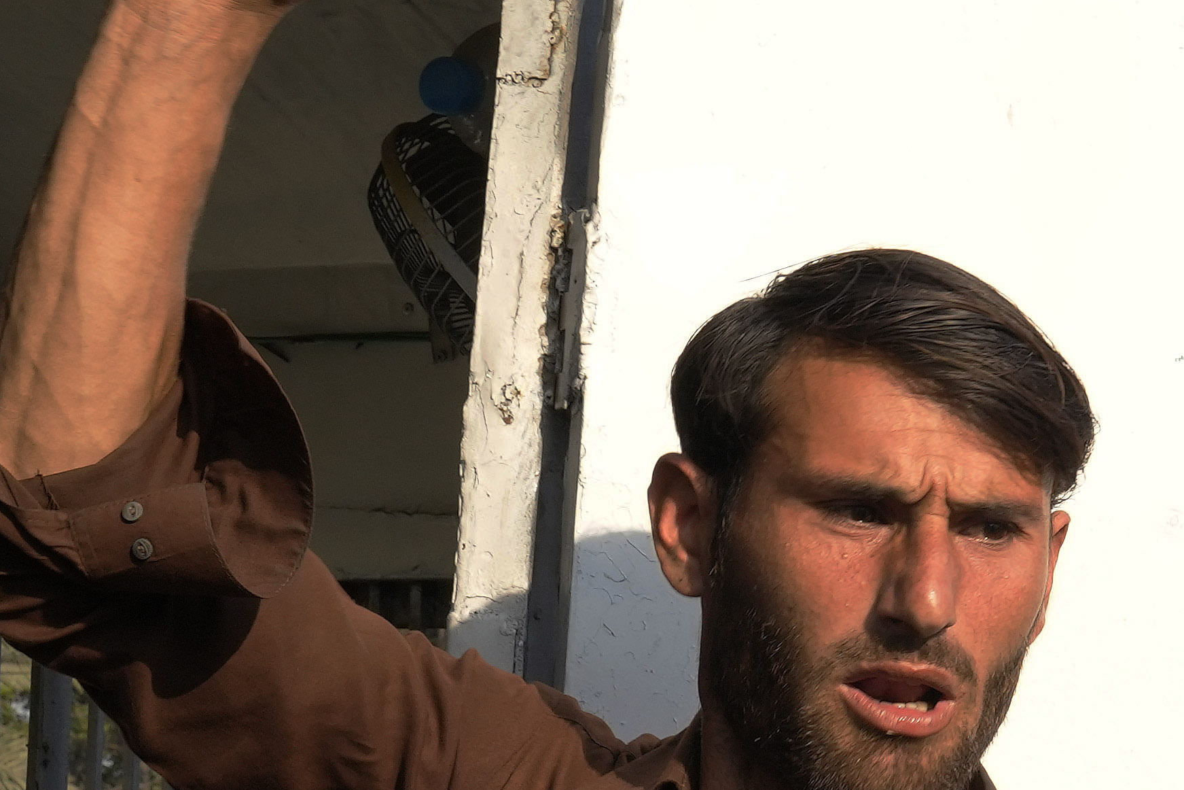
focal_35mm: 119
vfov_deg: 11.5
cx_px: 880
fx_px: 3913
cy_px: 690
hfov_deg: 17.1
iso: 400
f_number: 10
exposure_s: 1/320
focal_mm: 24
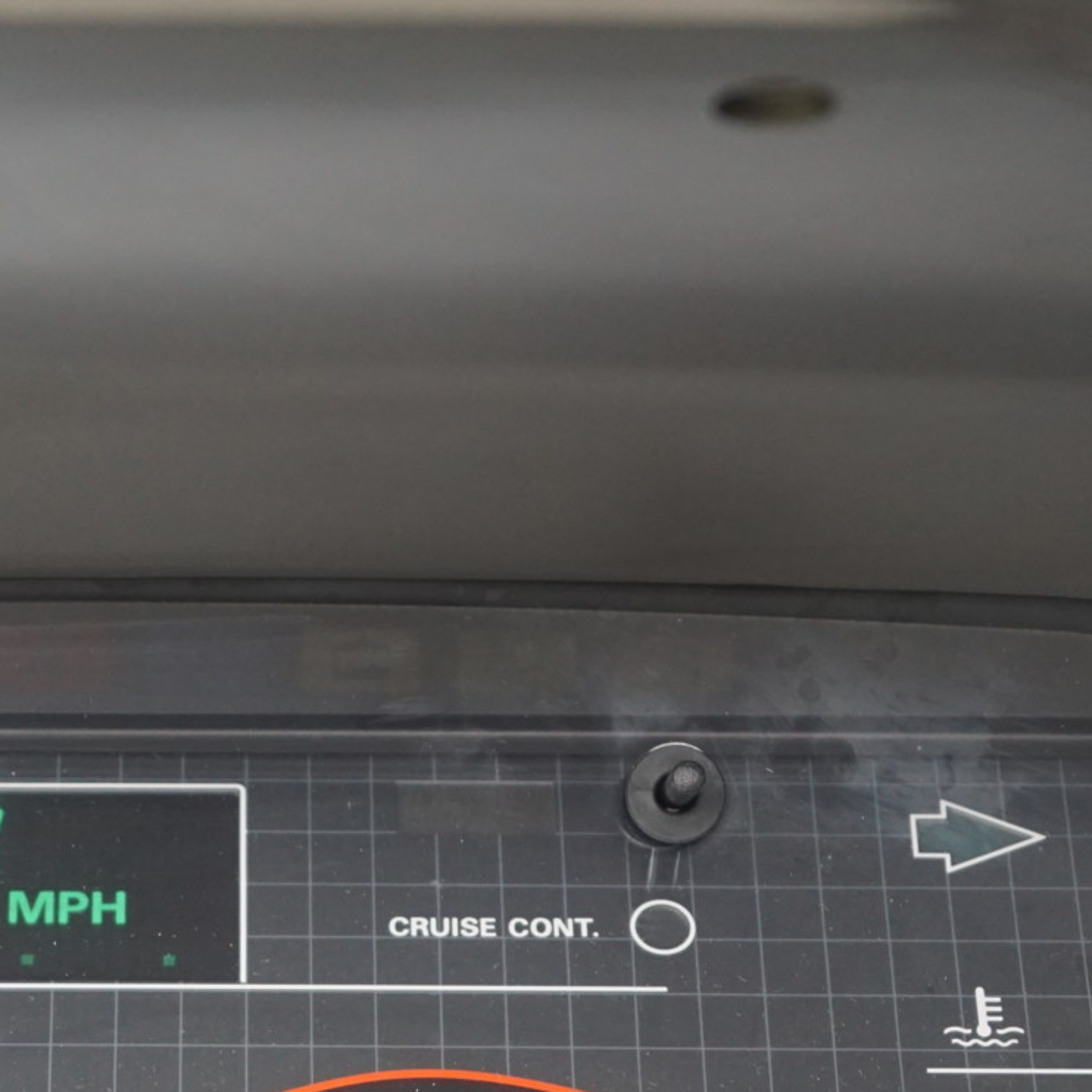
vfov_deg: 14.1
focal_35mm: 123
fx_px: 4396
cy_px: 884
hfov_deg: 14.0
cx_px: 103
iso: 800
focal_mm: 35
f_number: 4
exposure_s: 1/200
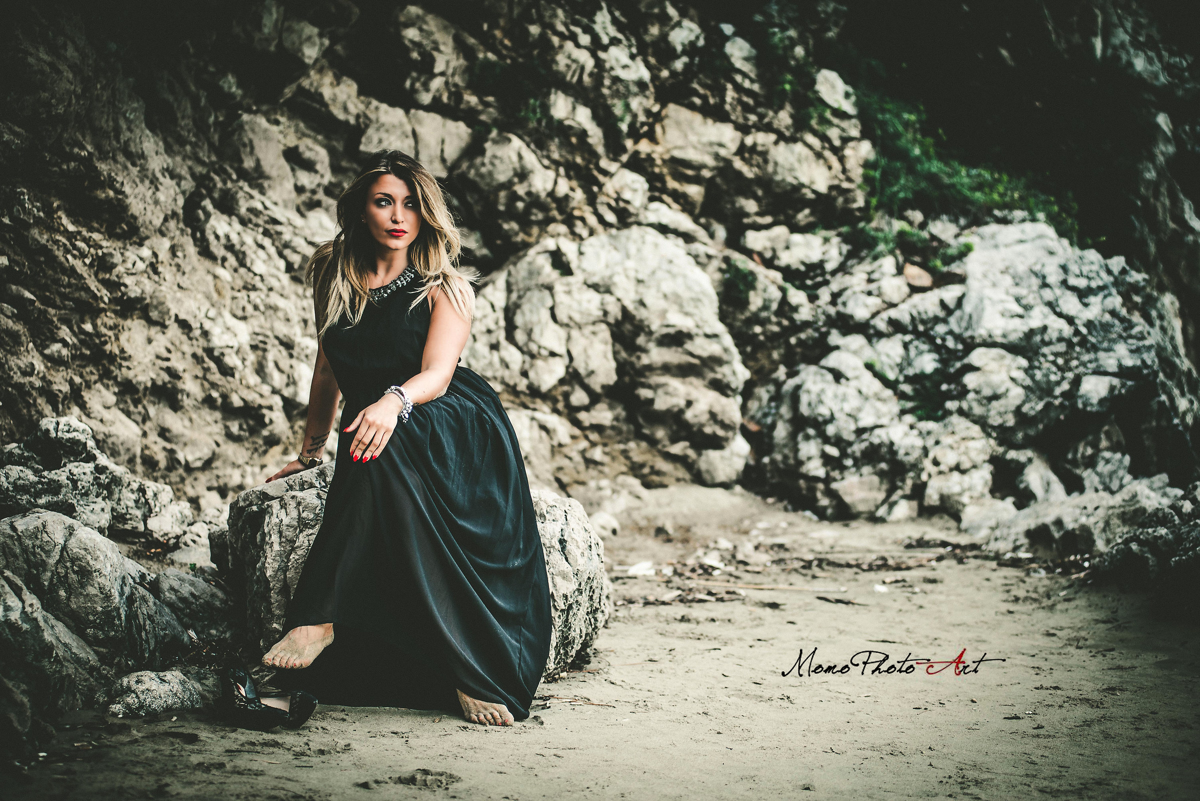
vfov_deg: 17.1
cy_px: 400
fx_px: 2667
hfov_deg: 25.4
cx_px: 600
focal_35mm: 80
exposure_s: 1/320
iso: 200
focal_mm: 80
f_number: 3.2
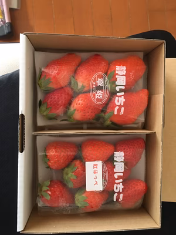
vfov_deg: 61.7
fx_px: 197
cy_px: 118
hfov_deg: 48.2
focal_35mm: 29
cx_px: 88
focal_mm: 4.15
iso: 100
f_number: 2.2
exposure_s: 1/15
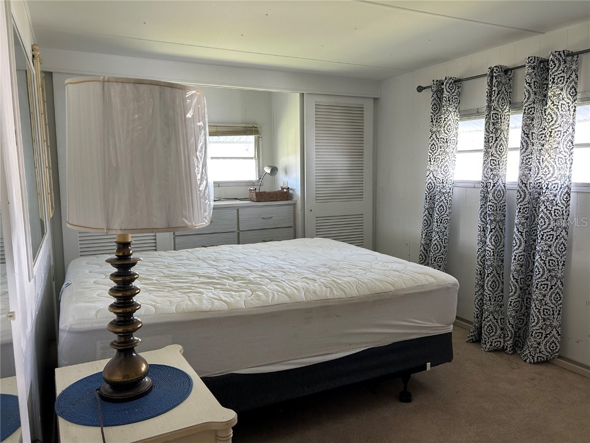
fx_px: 443
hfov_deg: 67.3
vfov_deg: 53.1
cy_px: 222
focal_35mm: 26
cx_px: 295
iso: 125
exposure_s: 1/60
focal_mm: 5.7
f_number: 1.5
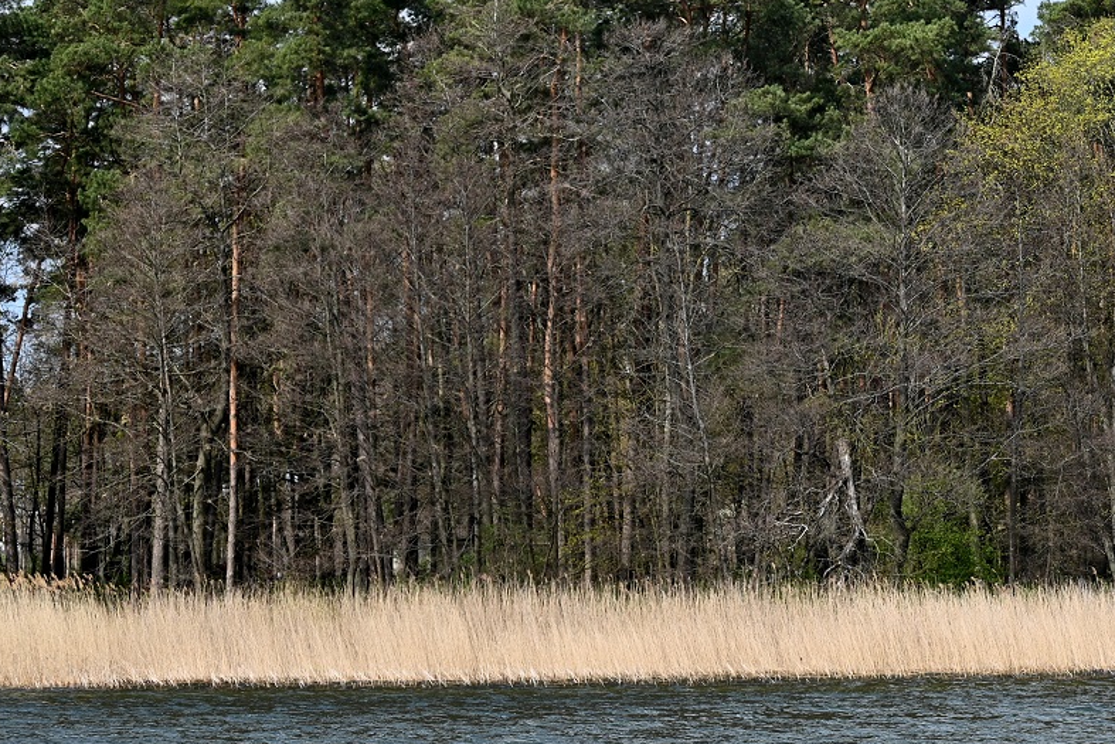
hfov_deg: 14.2
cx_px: 1036
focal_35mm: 143
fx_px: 4430
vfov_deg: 9.6
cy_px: 281
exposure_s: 1/500
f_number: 5.6
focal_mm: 75
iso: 110
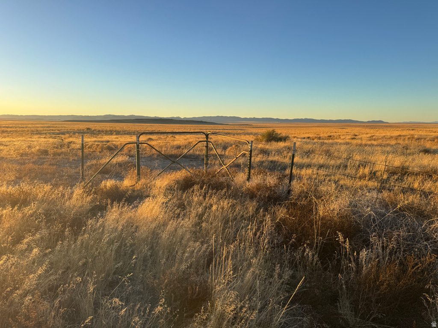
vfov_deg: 56.8
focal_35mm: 24
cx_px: 219
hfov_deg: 71.6
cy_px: 164
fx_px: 304
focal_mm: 6.76
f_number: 1.78
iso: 80
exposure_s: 1/1767
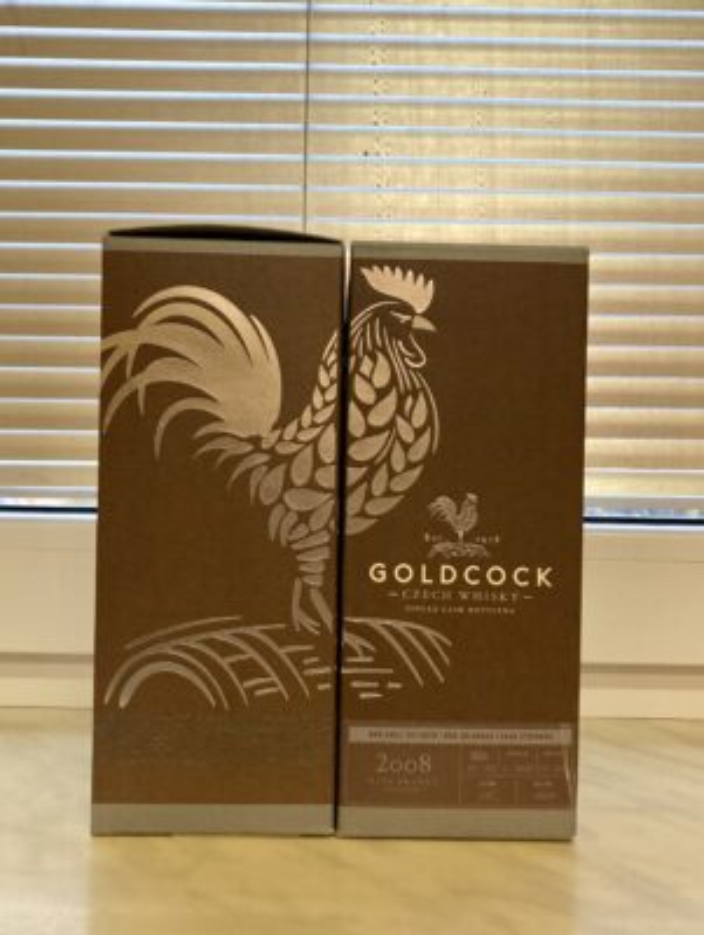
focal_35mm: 28
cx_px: 352
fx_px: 758
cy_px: 468
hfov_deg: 49.8
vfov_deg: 63.4
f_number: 1.8
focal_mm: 3.99
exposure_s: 1/50
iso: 125
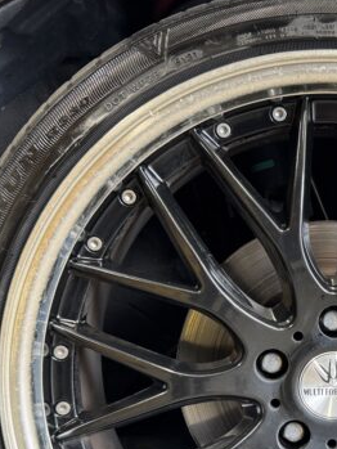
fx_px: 713
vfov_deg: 33.9
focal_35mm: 55
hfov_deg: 25.2
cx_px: 345
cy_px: 356
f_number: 1.78
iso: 200
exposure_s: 1/50
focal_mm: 6.76
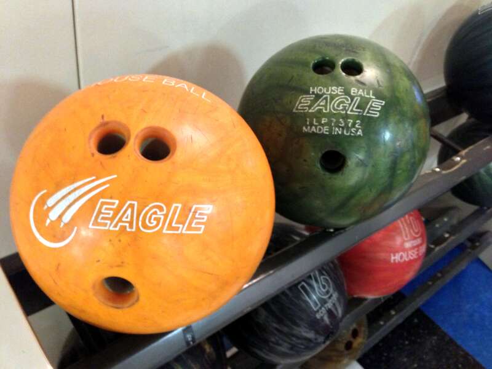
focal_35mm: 33
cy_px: 184
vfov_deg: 42.9
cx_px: 246
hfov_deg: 55.4
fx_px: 469
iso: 640
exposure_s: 1/15
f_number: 2.4
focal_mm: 4.13
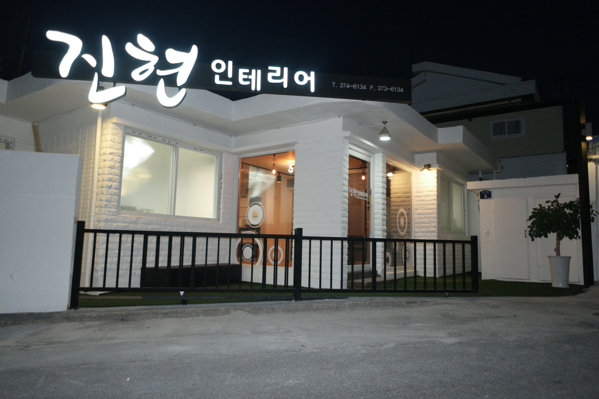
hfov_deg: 73.7
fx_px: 399
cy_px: 200
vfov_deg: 53.1
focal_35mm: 24
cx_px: 300
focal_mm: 16
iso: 1250
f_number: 2.4
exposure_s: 1/160
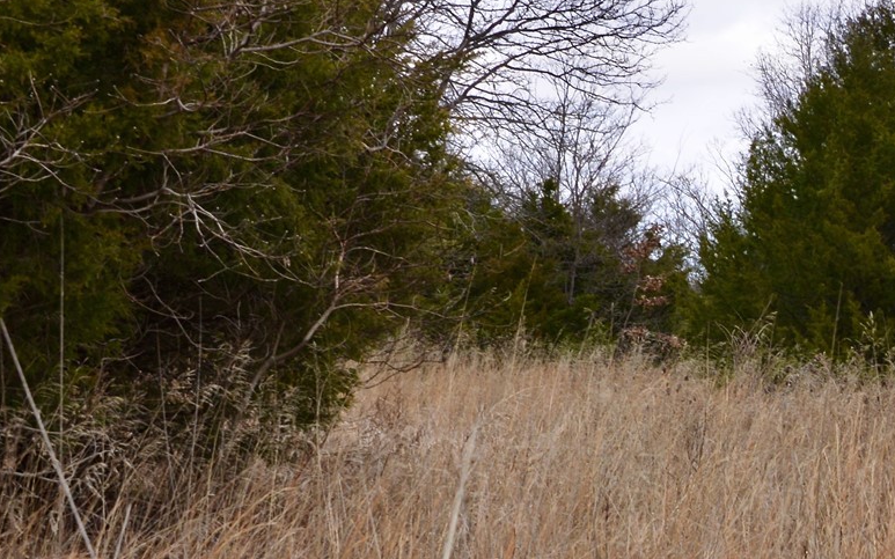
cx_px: 1006
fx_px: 2488
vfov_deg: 12.7
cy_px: 513
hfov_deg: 19.5
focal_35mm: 102
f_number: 10
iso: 320
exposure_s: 1/200
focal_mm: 38
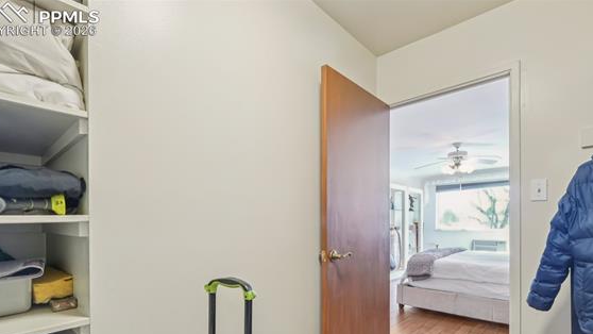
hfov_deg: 90.4
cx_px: 306
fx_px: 294
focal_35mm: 19
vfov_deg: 57.6
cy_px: 226
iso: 800
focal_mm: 10.4
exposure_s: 1/2
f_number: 8
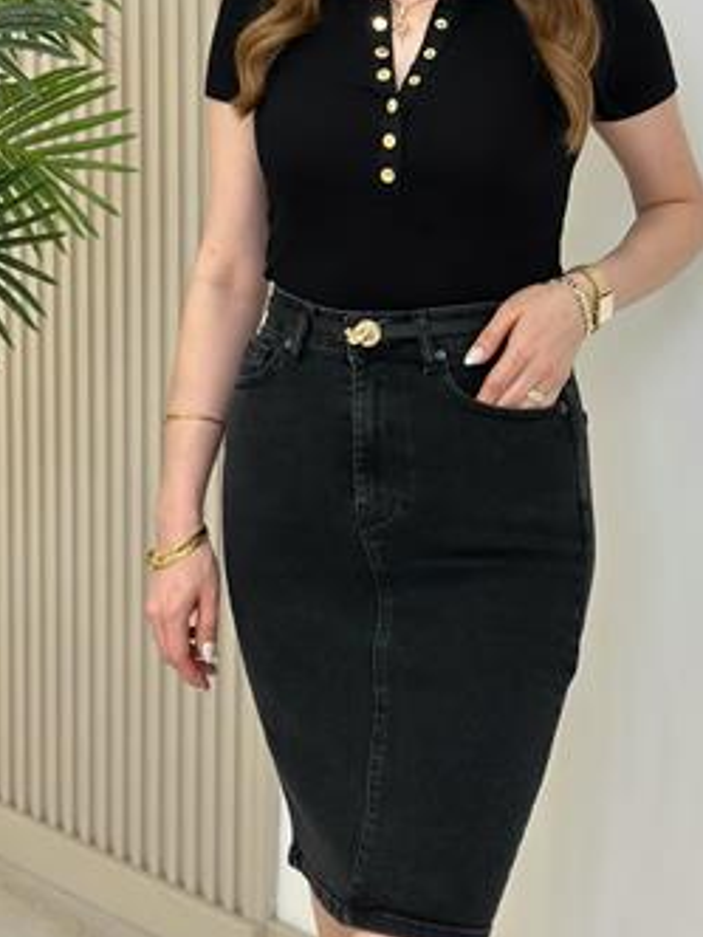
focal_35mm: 77
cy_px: 224
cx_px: 460
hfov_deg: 19.1
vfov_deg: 25.0
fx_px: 2085
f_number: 1.78
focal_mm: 6.86
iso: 80
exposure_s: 1/186
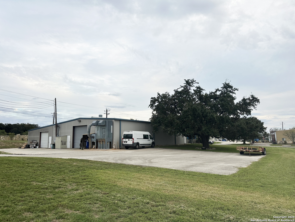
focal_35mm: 24
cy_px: 111
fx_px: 205
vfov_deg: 56.8
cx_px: 148
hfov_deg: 71.6
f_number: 1.78
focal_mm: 6.86
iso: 80
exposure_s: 1/604
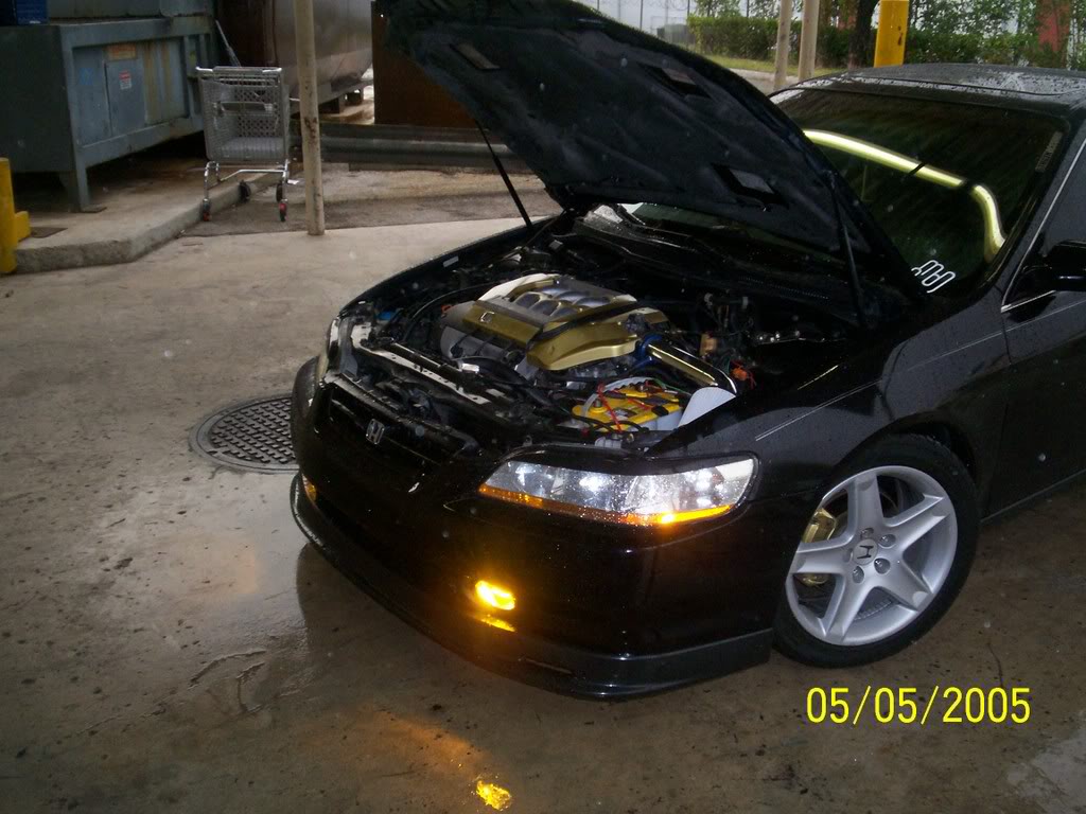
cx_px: 543
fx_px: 1129
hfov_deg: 51.4
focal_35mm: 36
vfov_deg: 39.7
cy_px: 407
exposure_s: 1/64
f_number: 4.5
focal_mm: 5.9
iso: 140
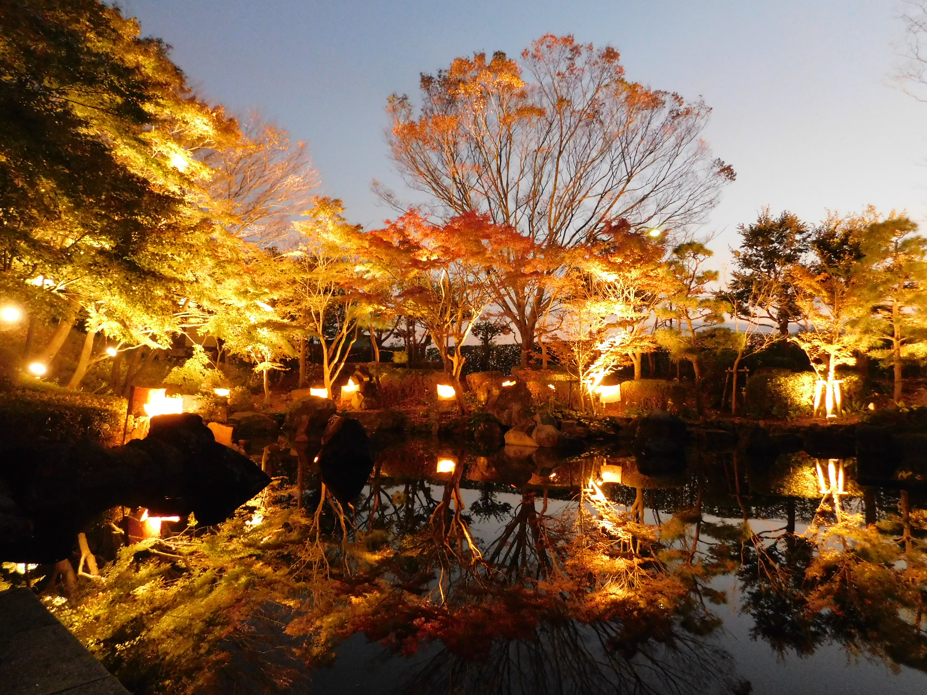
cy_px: 348
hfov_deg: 73.9
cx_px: 464
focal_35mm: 23
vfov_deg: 58.9
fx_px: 616
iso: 800
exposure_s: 1/5
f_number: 3
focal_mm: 4
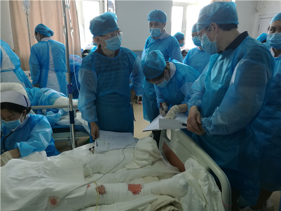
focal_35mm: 27
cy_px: 106
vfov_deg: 51.4
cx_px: 140
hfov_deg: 65.3
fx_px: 219
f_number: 2
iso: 64
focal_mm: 4.04
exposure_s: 1/33.3
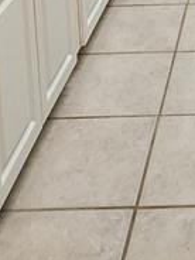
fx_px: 638
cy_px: -199
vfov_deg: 18.4
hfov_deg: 16.2
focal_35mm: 85
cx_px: 271
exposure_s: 1/60
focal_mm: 1.74
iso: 80
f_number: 2.2
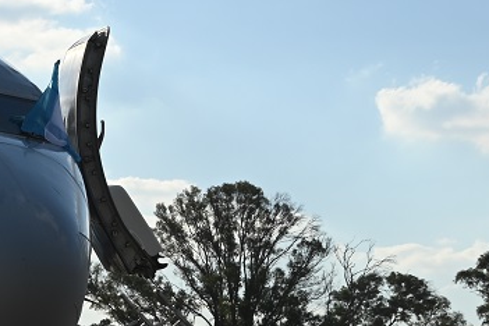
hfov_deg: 11.1
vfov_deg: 7.6
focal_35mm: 181
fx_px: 2458
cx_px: -146
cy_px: 304
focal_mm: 45
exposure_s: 1/200
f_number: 14
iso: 160
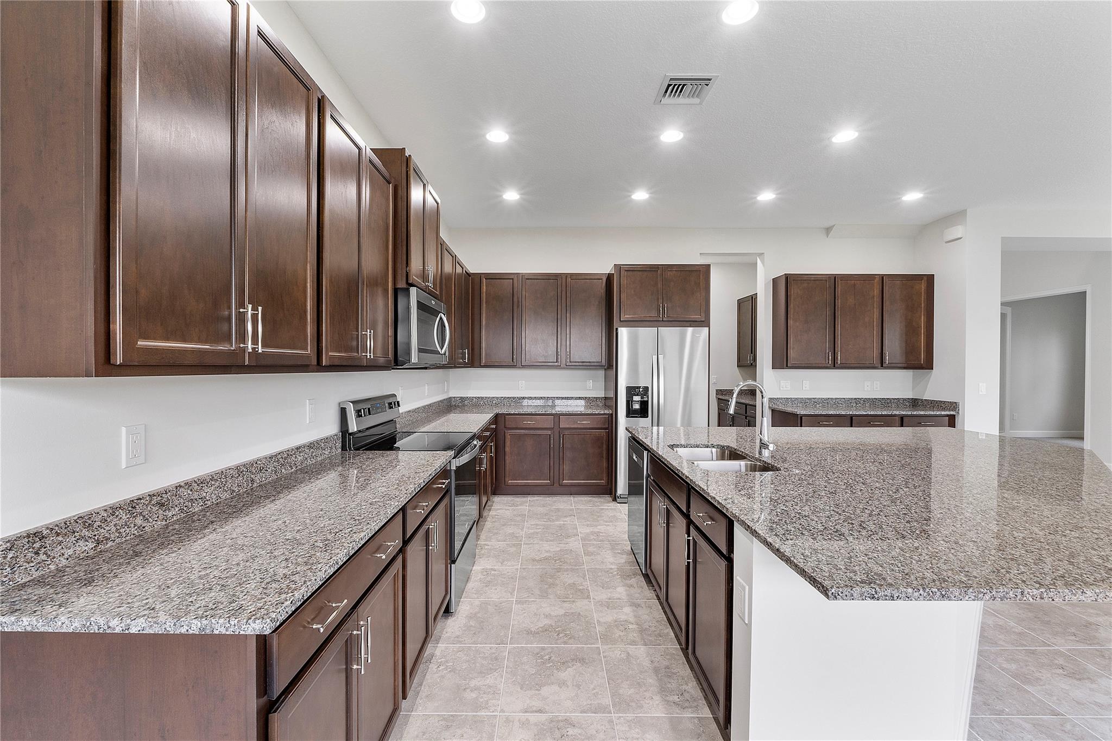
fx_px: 463
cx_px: 556
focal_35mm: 15
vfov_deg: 77.3
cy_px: 370
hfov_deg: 100.4
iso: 160
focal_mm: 10
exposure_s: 1/2.5
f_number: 11
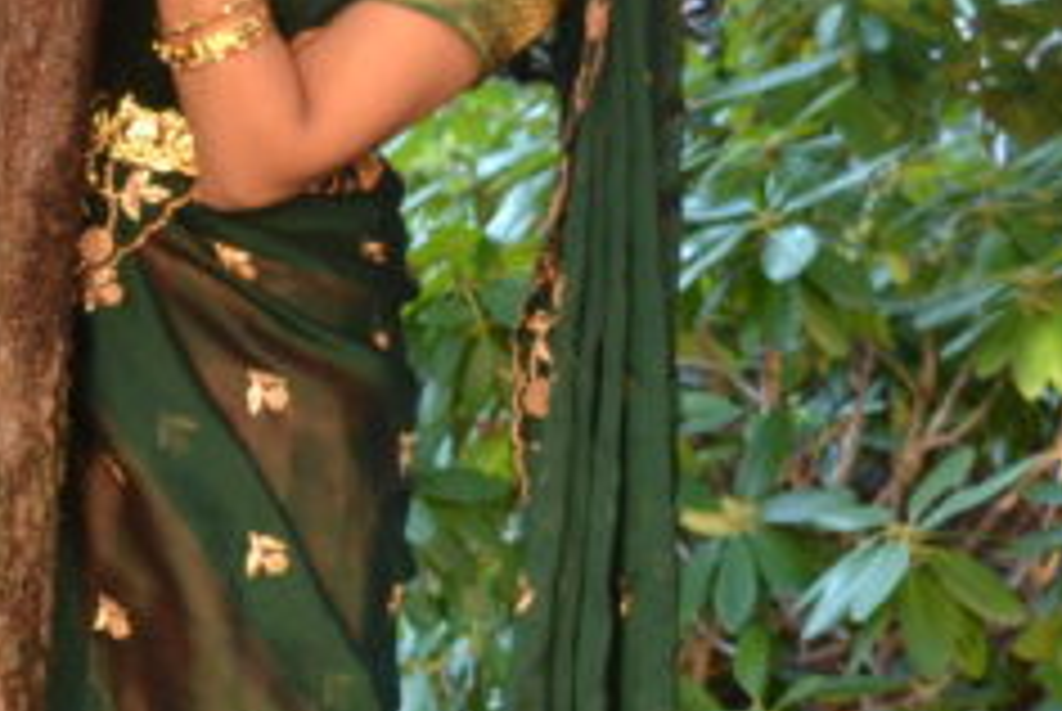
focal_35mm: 143
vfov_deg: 9.6
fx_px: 4224
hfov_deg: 13.9
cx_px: -243
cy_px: 340
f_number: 4
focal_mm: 22
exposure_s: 1/20
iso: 400
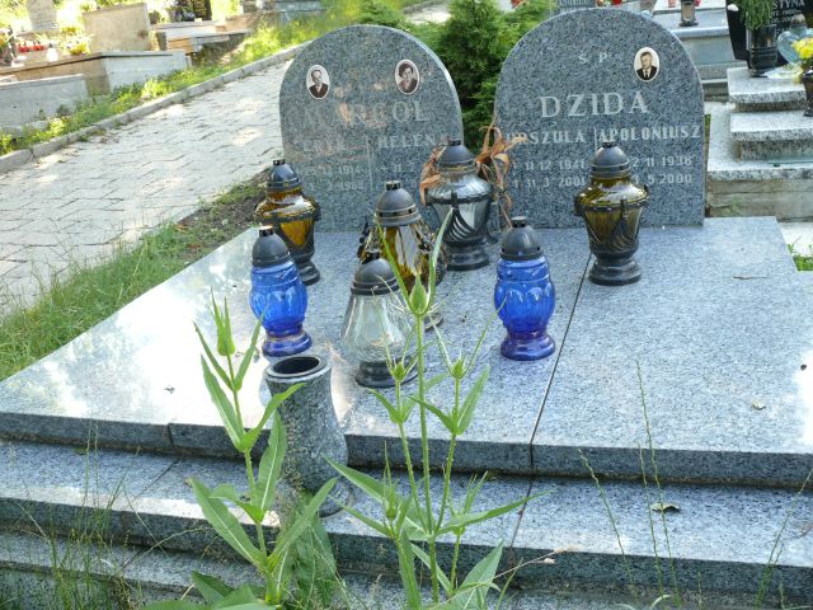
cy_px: 305
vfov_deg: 40.7
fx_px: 822
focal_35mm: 35
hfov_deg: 52.6
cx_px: 406
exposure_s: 1/80
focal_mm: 7.4
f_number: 2.8
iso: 100
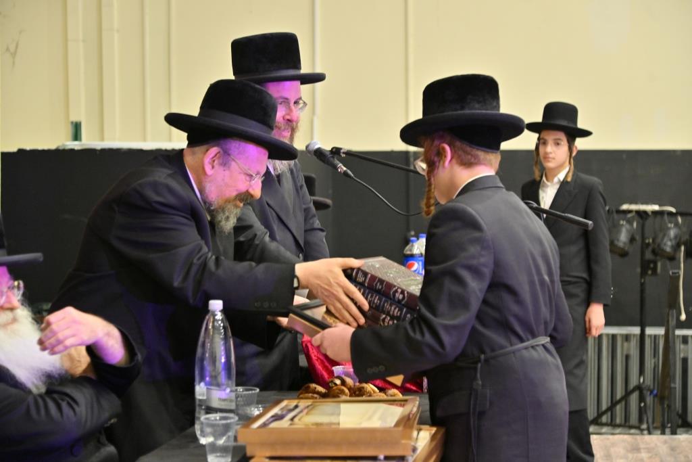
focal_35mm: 65
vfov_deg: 20.9
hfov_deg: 31.0
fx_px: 1250
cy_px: 231
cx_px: 346
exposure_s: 1/160
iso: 1250
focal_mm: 65
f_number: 4
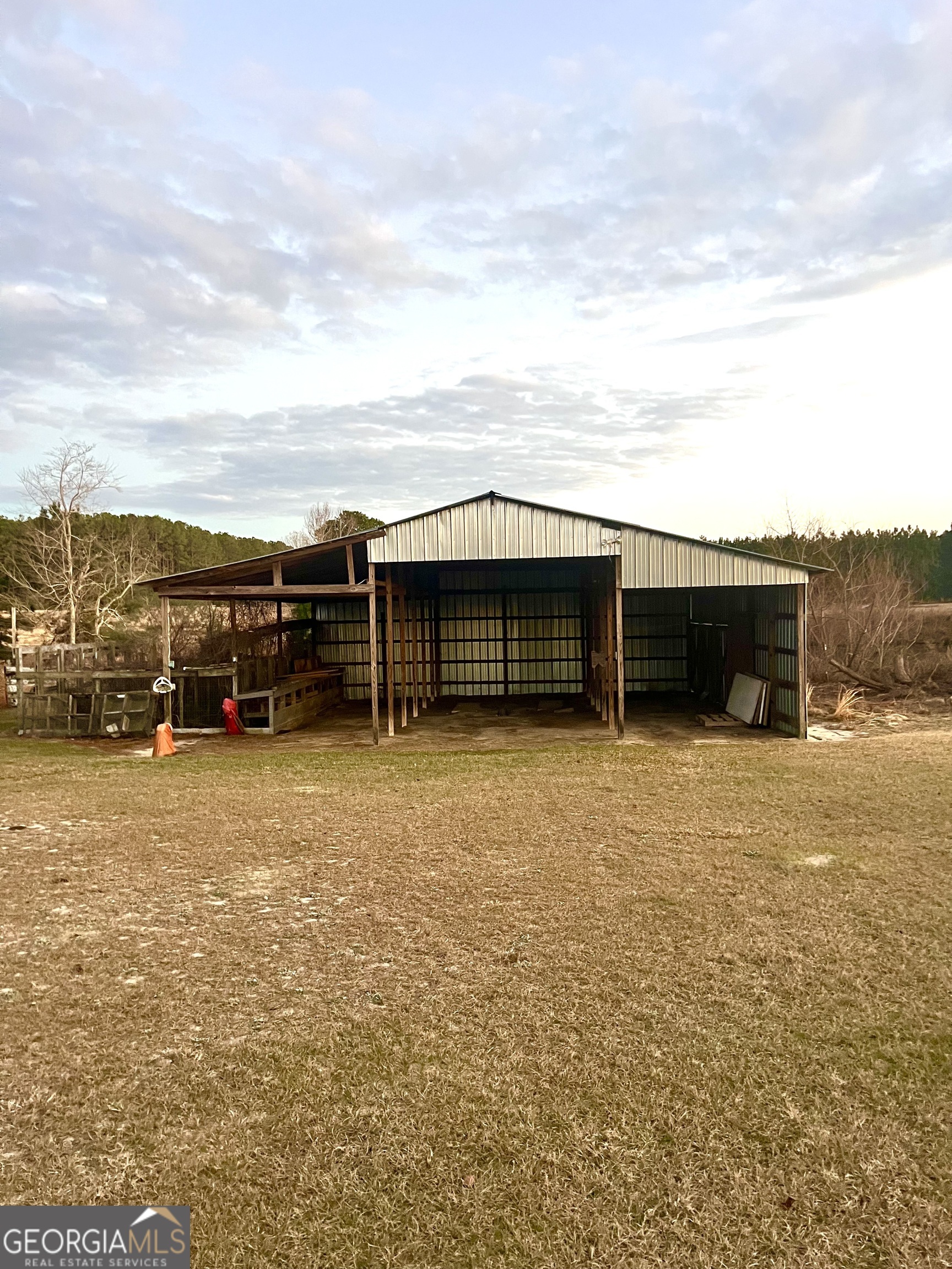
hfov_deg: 53.1
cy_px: 634
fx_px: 953
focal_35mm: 26
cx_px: 476
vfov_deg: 67.3
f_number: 1.5
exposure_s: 1/60
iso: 400
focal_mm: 5.7
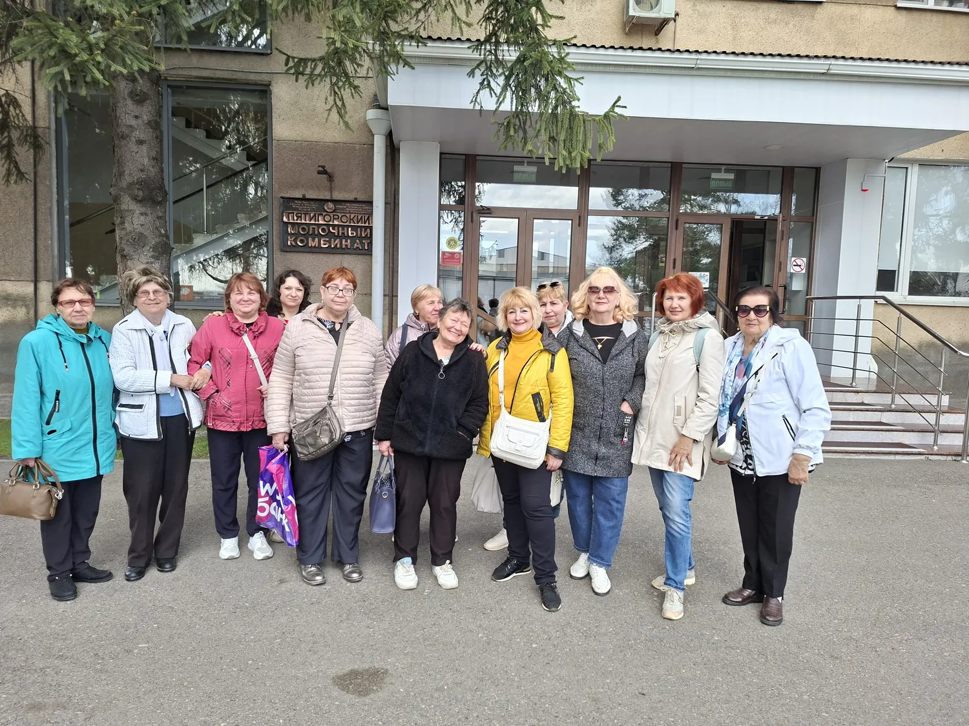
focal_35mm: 23
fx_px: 644
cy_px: 363
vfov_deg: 58.9
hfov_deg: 73.9
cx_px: 484
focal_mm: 5.54
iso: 50
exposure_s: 1/397
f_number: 1.8
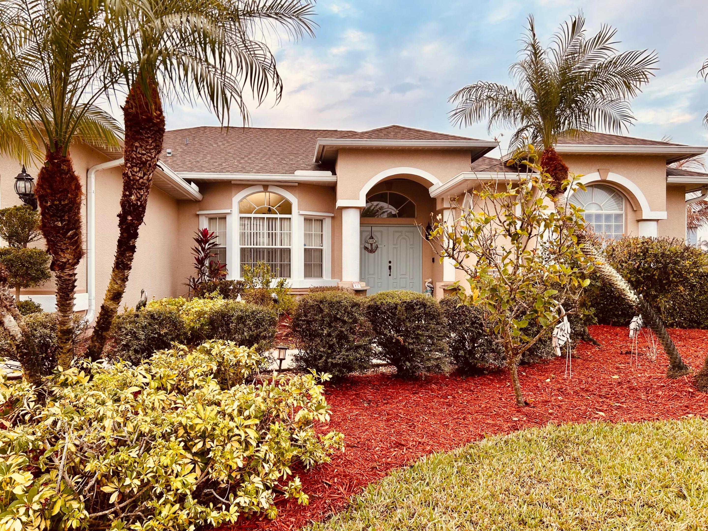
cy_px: 266
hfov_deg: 67.3
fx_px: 532
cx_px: 354
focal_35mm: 26
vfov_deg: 53.1
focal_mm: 5.7
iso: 64
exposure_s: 1/121
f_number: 1.5
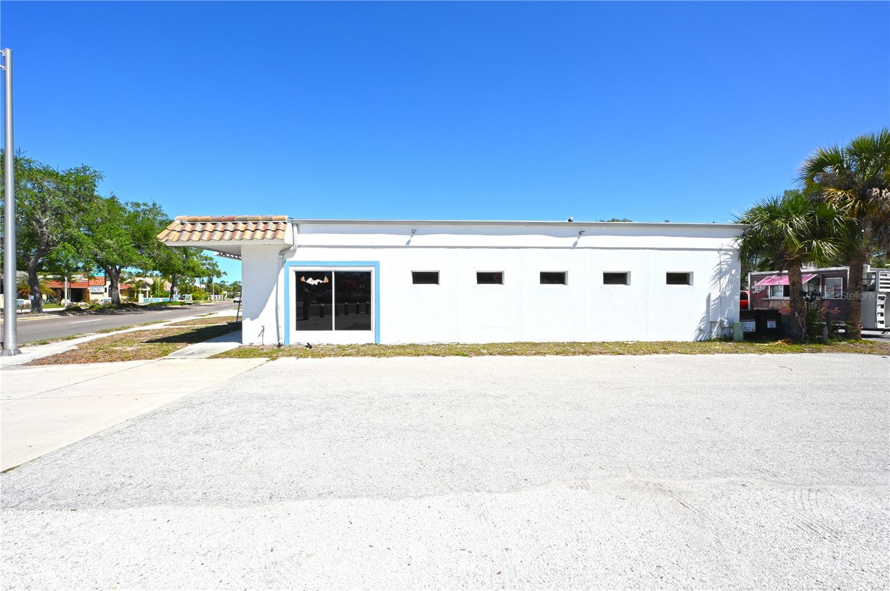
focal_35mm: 14
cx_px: 445
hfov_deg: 104.3
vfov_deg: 81.1
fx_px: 346
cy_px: 296
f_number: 22
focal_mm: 14
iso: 200
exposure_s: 1/60
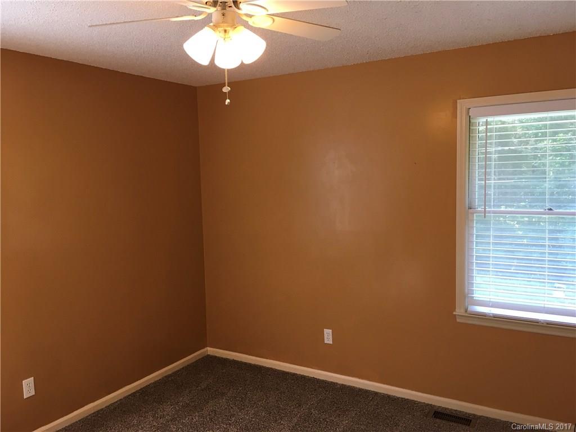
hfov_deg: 61.7
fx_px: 483
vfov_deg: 48.2
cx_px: 288
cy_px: 216
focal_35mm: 29
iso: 32
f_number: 2.2
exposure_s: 1/30
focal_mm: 4.15
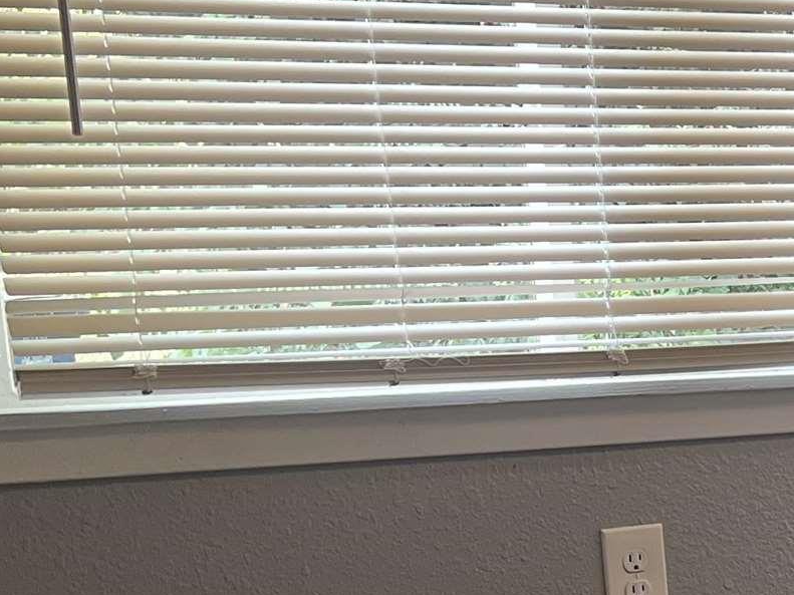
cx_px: 1091
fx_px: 2316
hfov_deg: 17.9
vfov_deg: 14.1
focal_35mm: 101
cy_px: 745
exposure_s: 1/120
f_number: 1.5
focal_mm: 5.7
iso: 80
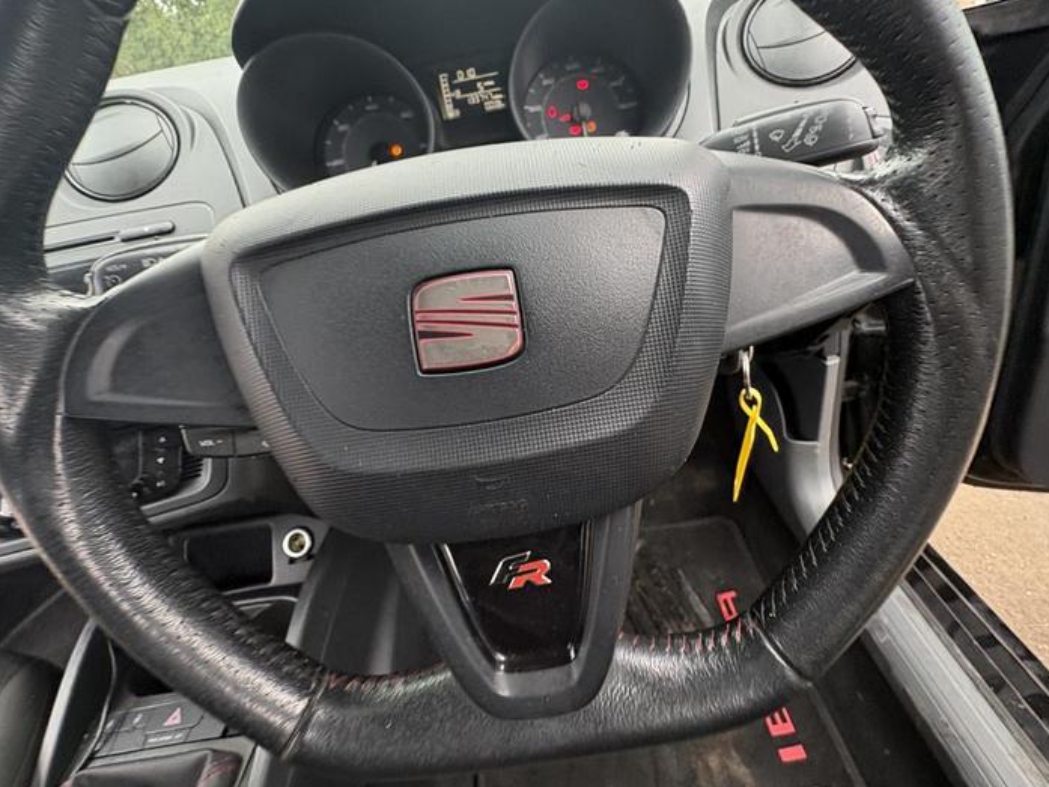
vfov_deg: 71.2
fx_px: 546
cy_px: 333
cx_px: 528
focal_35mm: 18
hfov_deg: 87.7
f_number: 2.2
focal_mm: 2.22
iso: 200
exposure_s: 1/84
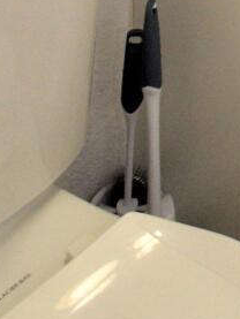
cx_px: 486
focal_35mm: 104
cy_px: -652
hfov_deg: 12.5
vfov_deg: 11.1
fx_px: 961
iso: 800
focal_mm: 10
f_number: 9
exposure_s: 1/100
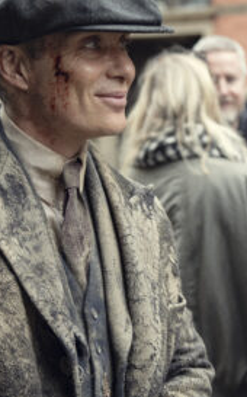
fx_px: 1328
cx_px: 319
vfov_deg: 17.0
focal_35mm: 123
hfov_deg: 10.4
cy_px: 231
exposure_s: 1/250
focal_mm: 43
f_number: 2.8
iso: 500
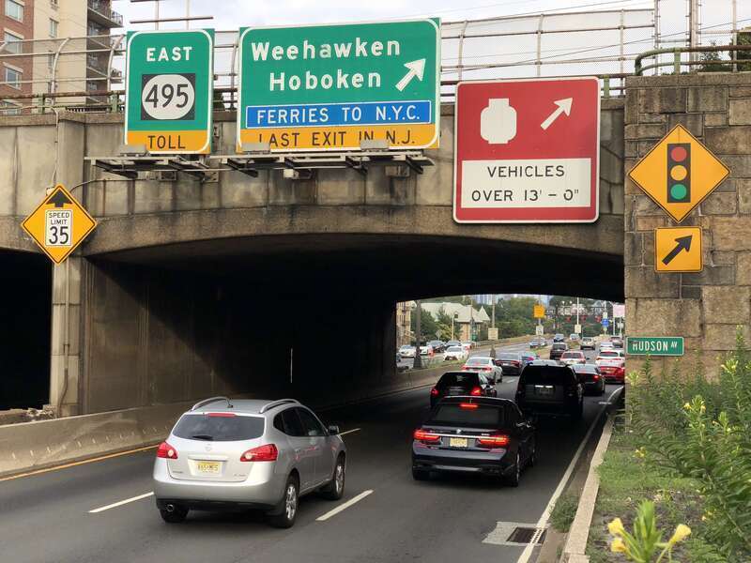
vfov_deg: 28.0
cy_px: 282
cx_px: 376
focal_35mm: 52
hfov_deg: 36.8
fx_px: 1128
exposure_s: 1/552
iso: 16
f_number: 2.4
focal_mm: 6
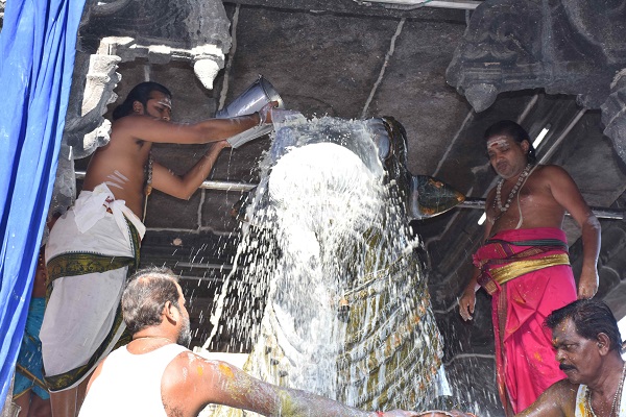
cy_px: 208
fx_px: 1174
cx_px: 313
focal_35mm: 68
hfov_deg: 29.9
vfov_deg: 20.2
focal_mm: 45
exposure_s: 1/125
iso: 200
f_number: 5.6
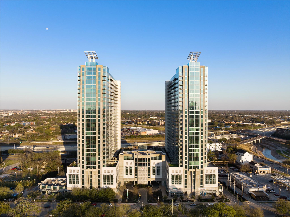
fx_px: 201
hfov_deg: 71.6
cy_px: 108
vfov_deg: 56.8
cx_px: 145
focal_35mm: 24
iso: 100
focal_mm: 12.29
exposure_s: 1/100
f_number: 2.8
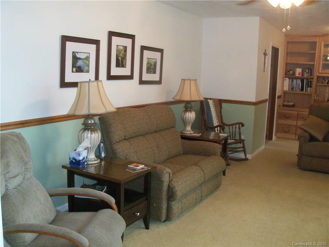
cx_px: 164
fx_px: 333
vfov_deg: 40.7
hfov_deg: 52.6
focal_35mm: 35
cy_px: 124
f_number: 3
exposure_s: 1/30
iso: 200
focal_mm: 6.3
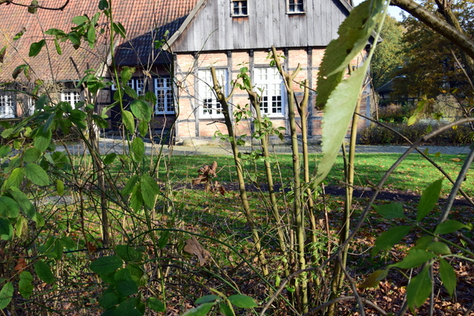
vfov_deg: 37.8
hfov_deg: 54.0
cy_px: 135
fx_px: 461
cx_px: 191
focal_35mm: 35
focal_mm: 18
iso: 400
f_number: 10
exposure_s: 1/200
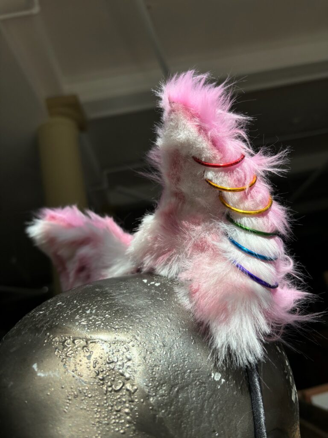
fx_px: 328
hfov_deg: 53.1
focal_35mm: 26
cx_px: 164
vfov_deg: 67.3
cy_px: 219
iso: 50
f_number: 1.6
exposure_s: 1/3311
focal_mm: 5.96
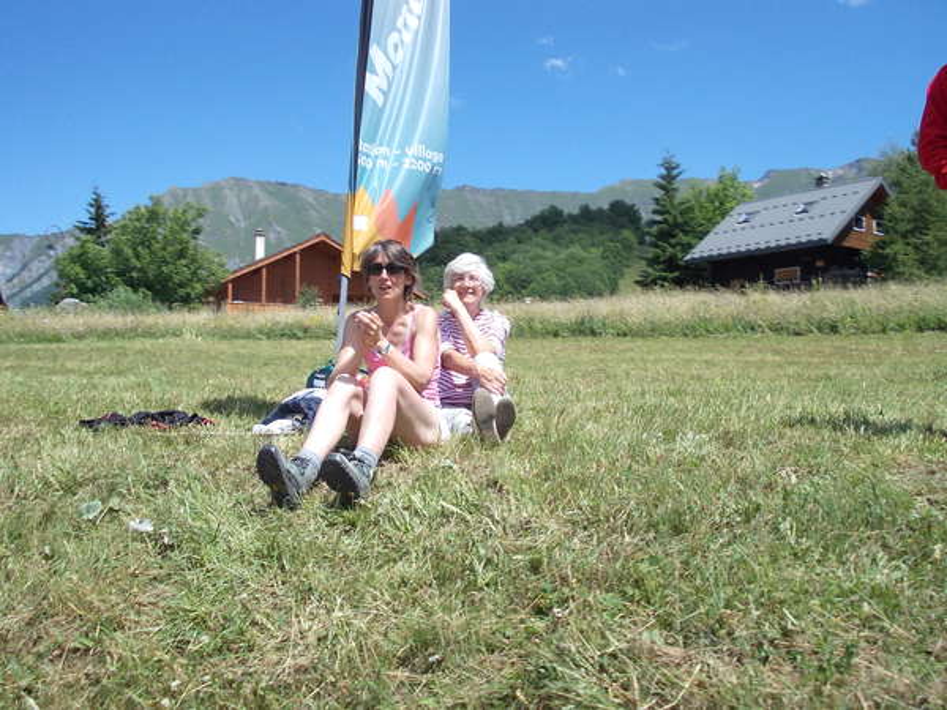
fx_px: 1040
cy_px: 355
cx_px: 474
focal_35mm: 38
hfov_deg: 49.0
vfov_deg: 37.7
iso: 80
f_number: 6.2
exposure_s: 1/250
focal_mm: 5.3
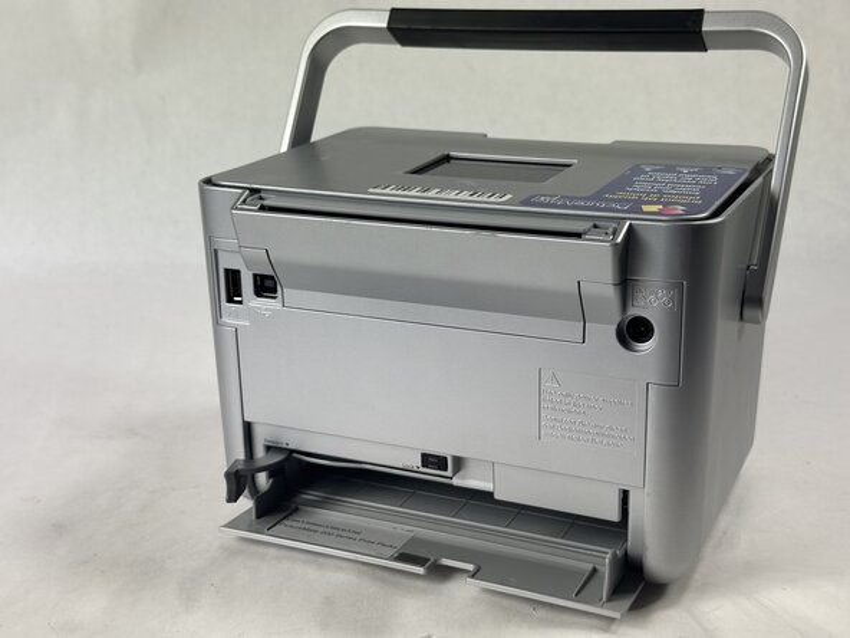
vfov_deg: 30.3
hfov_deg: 39.7
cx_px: 425
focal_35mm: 48
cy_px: 319
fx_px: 1179
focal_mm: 6.86
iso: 64
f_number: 1.78
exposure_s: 1/343
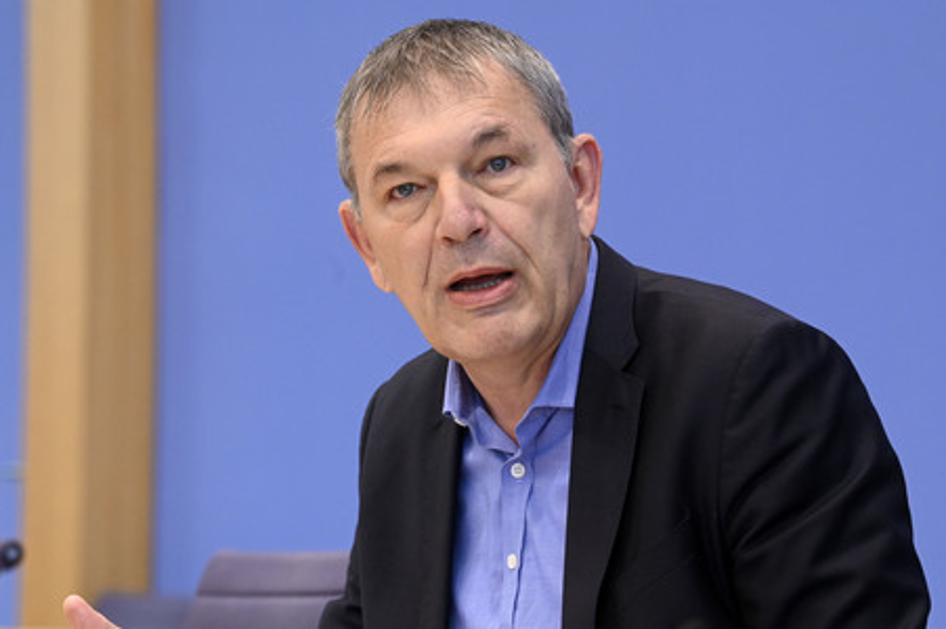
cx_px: 473
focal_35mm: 160
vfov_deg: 8.6
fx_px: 4201
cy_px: 314
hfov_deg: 12.8
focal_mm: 160
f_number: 6.3
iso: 4000
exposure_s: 1/400
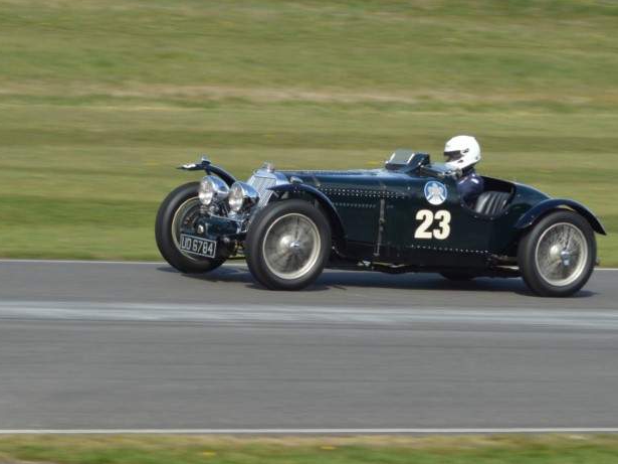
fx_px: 2053
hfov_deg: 17.1
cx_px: 346
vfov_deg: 12.9
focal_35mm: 115
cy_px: 234
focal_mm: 70
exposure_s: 1/320
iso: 400
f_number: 13
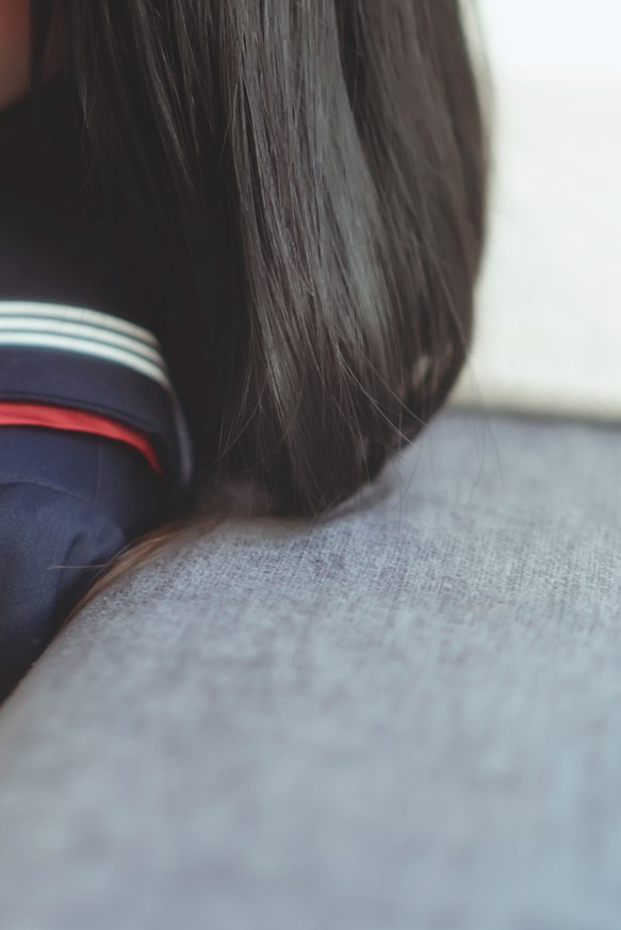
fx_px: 2662
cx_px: -9
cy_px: 160
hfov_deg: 13.1
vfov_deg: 19.6
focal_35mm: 103
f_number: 1.4
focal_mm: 50
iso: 160
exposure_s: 1/60
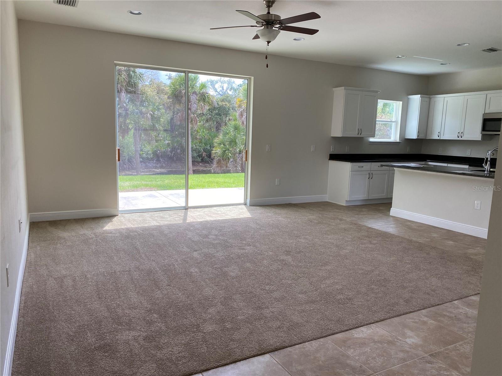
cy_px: 188
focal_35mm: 26
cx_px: 251
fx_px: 377
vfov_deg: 53.1
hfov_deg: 67.3
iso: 32
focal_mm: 4.25
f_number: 1.8
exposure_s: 1/178
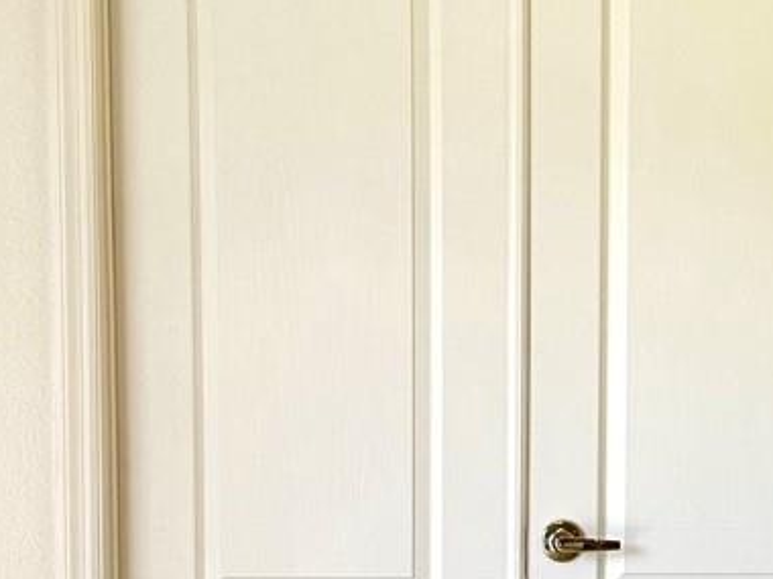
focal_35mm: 101
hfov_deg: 19.0
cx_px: 738
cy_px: 532
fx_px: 2255
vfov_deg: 14.5
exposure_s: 1/274
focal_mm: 6.86
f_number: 1.78
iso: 80
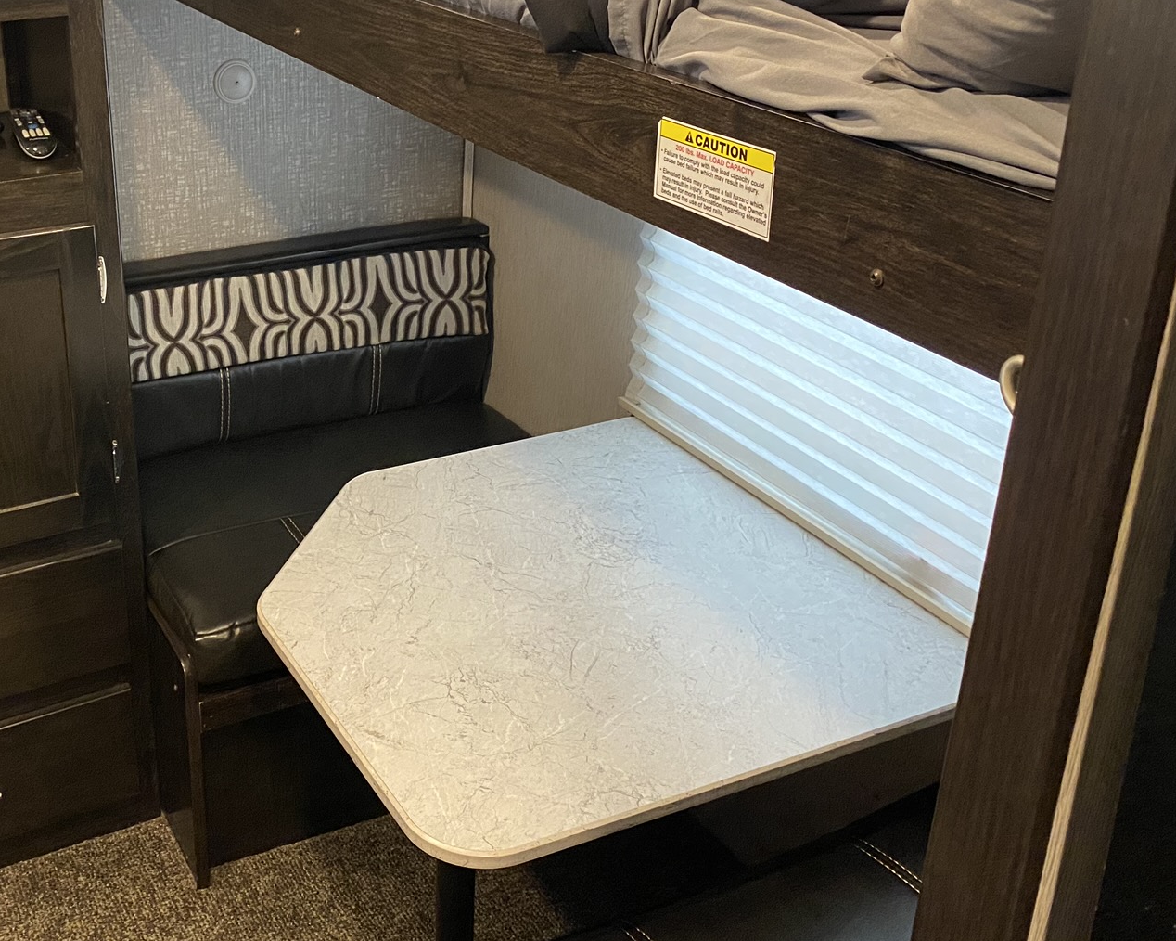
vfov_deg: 36.2
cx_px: 310
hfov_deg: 43.5
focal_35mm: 41
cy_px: 341
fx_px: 1427
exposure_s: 1/43
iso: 500
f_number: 1.8
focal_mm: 4.25
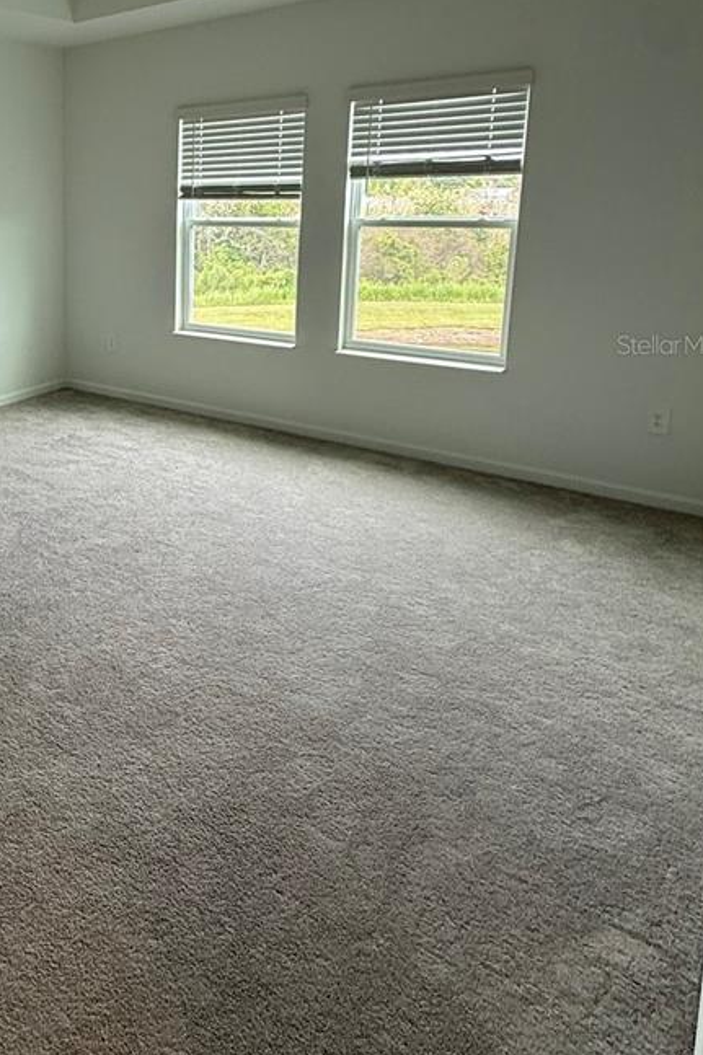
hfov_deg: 41.6
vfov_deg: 65.5
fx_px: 791
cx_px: -2
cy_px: 344
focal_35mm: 27
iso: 125
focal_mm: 2.22
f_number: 2.2
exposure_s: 1/120
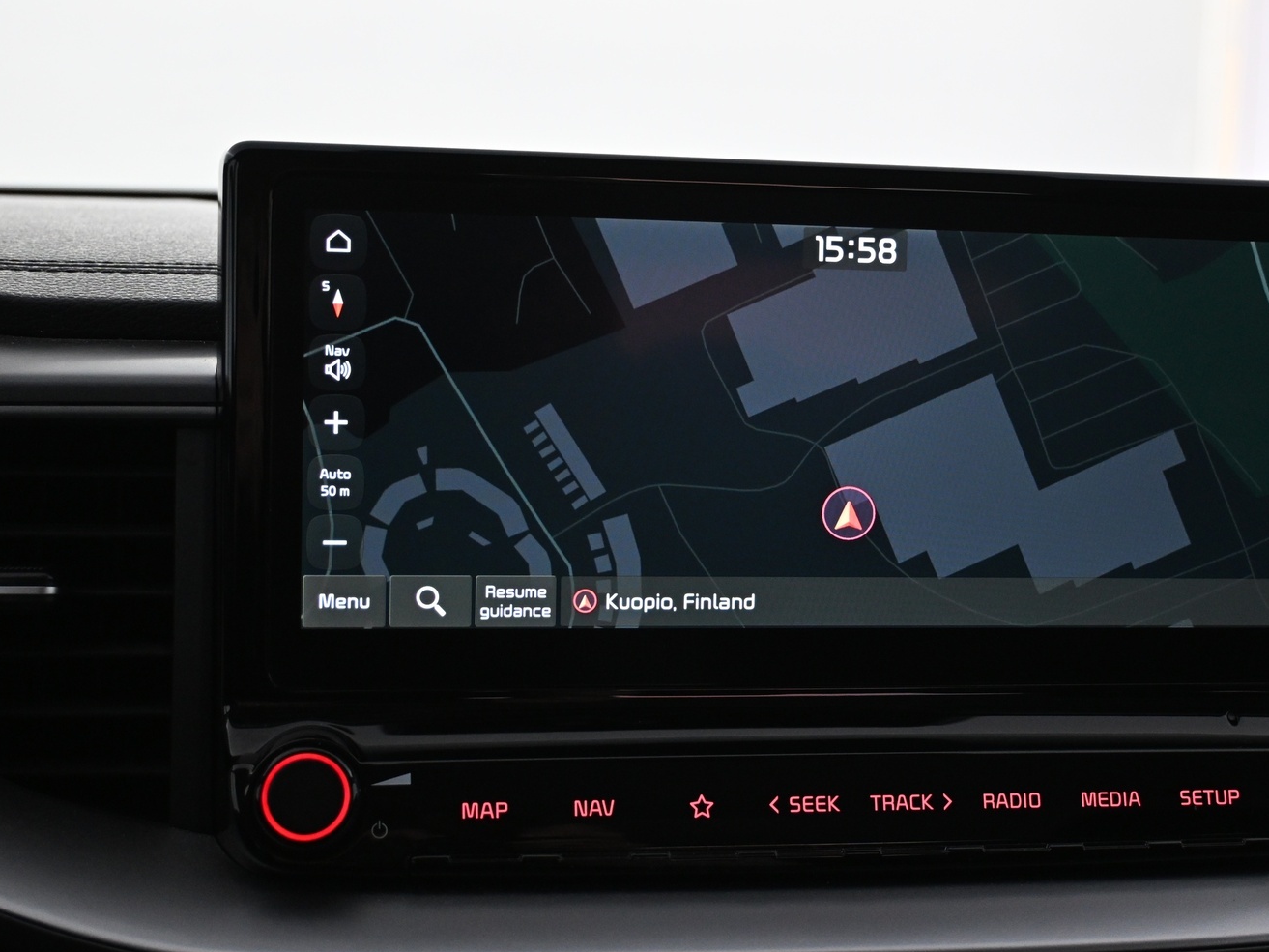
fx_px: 1892
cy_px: 456
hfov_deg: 36.9
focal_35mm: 52
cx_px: 764
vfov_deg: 28.2
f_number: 4.8
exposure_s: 1/50
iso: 2000
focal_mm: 29
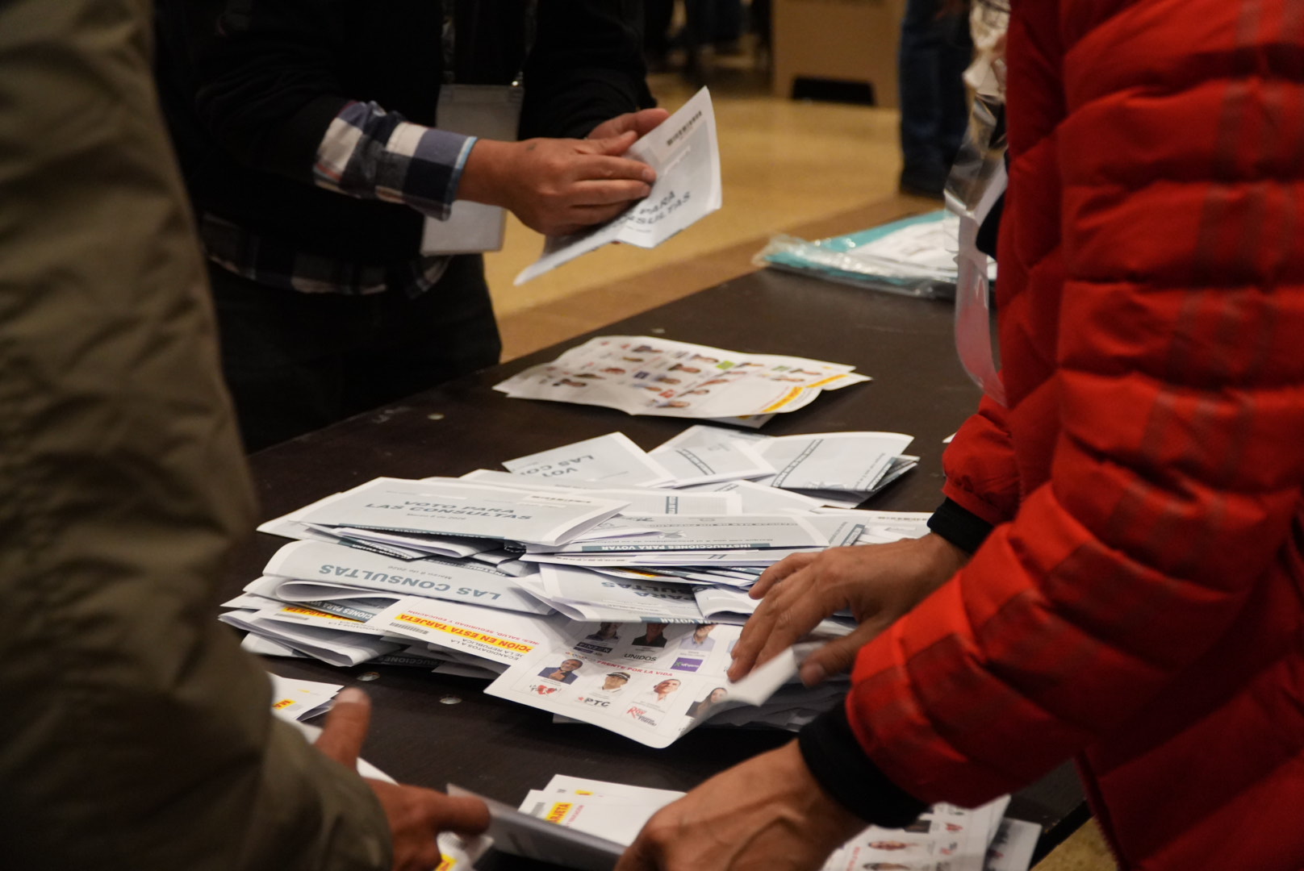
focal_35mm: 57
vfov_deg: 23.8
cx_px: 652
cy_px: 436
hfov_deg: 35.0
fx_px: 2066
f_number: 4
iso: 3200
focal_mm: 38
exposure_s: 1/125
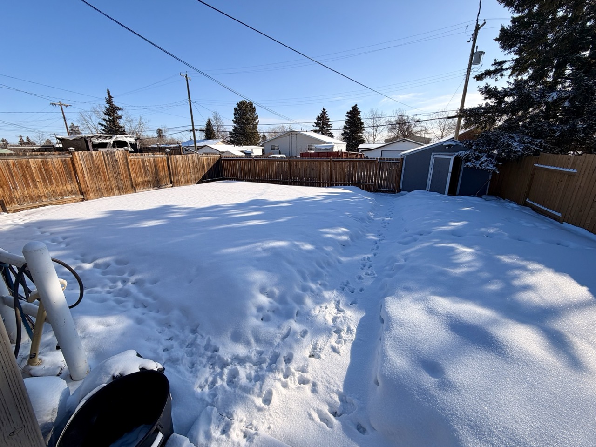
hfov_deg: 102.1
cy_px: 224
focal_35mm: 14
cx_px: 298
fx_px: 241
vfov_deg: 85.7
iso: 20
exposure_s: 1/1033
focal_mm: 2.22
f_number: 2.2
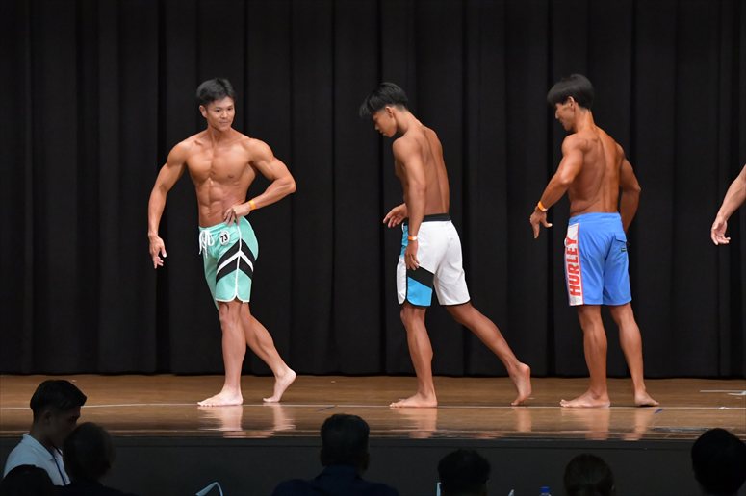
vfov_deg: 7.5
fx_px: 3790
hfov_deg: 11.2
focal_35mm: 183
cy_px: 248
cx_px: 373
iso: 6400
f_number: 5.6
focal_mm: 122
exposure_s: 1/400
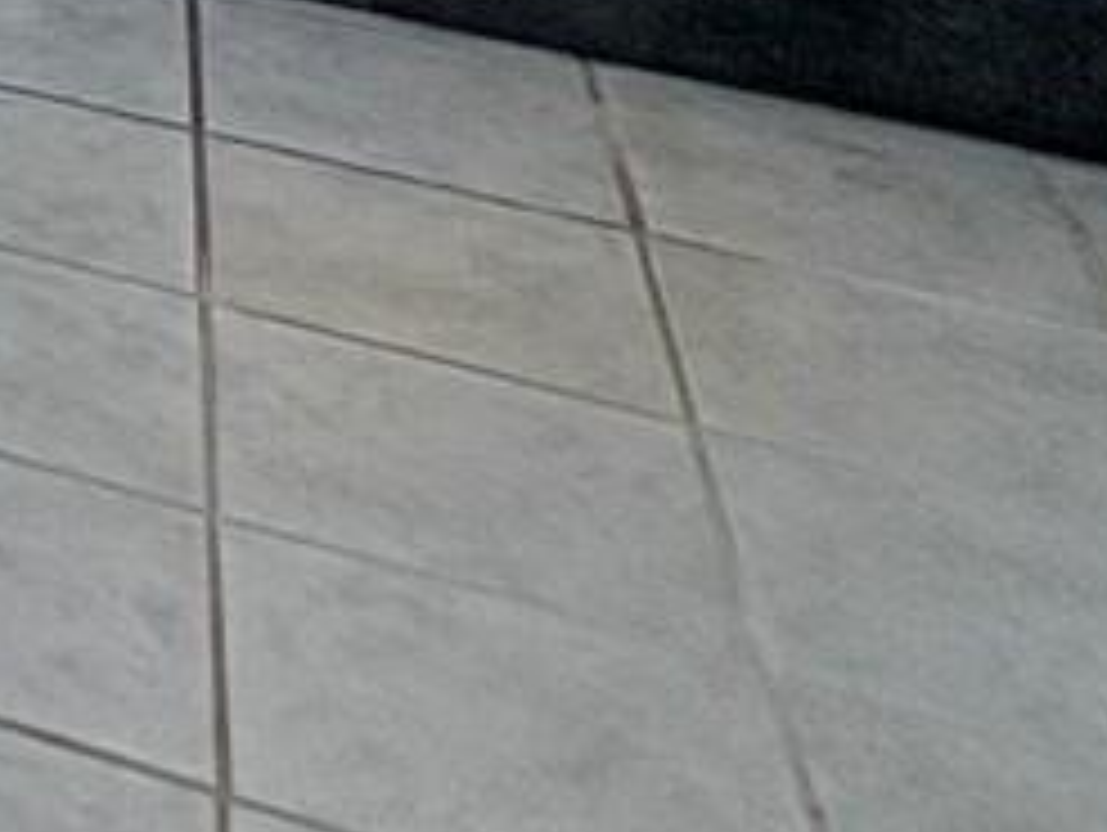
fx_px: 2913
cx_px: -1710
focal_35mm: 91
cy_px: -1111
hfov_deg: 13.6
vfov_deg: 12.8
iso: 64
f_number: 2.2
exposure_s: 1/119
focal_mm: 2.22
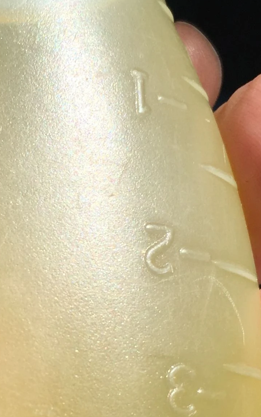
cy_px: 348
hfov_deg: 14.8
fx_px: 990
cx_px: 16
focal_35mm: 87
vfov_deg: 23.4
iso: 32
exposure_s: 1/746
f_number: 2.2
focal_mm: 4.15
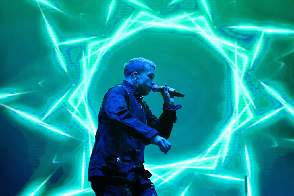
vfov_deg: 19.5
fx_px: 572
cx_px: 147
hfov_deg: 28.8
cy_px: 98
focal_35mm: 70
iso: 2500
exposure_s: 1/250
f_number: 4
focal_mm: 70
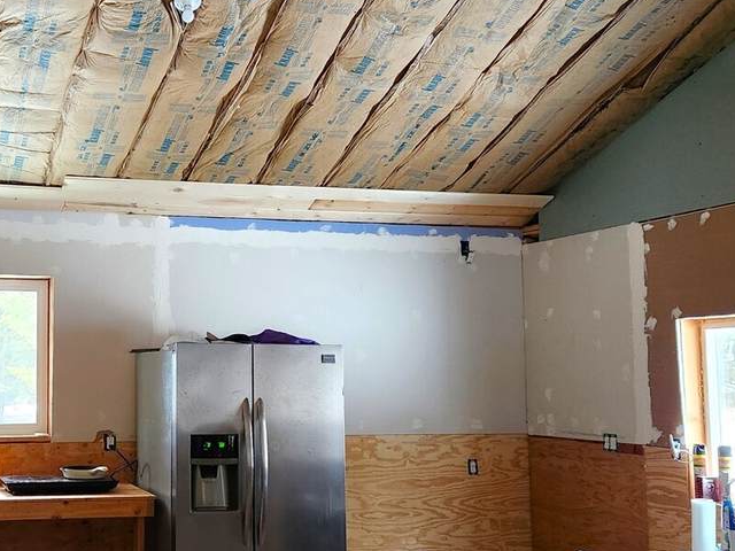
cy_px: 296
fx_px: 977
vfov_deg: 31.5
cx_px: 124
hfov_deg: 39.3
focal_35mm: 46
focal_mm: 5.4
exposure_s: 1/120
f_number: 1.8
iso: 640
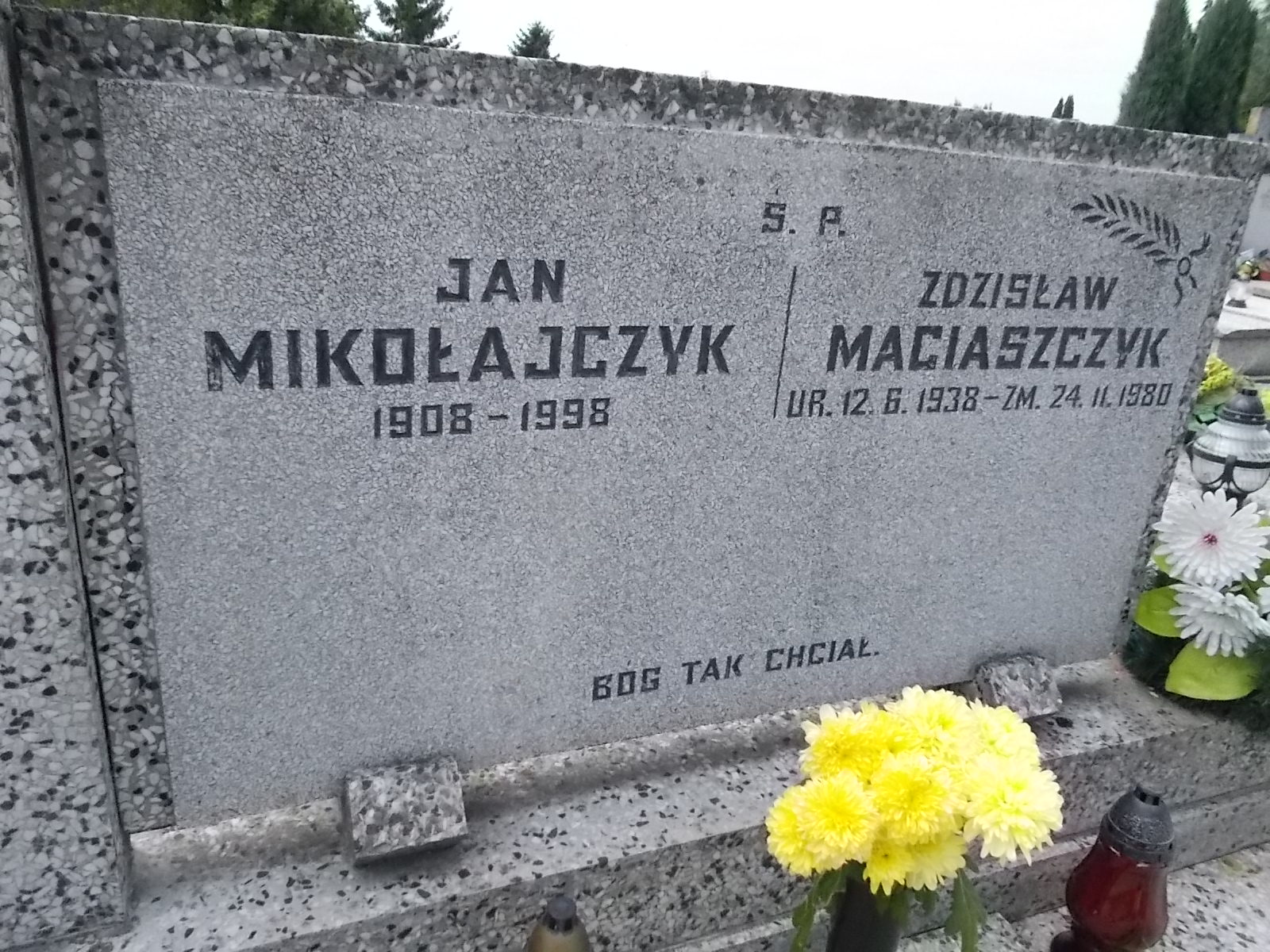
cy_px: 476
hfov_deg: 67.3
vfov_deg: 53.1
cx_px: 635
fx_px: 954
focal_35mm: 26
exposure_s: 1/320
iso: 400
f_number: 8
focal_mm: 4.6
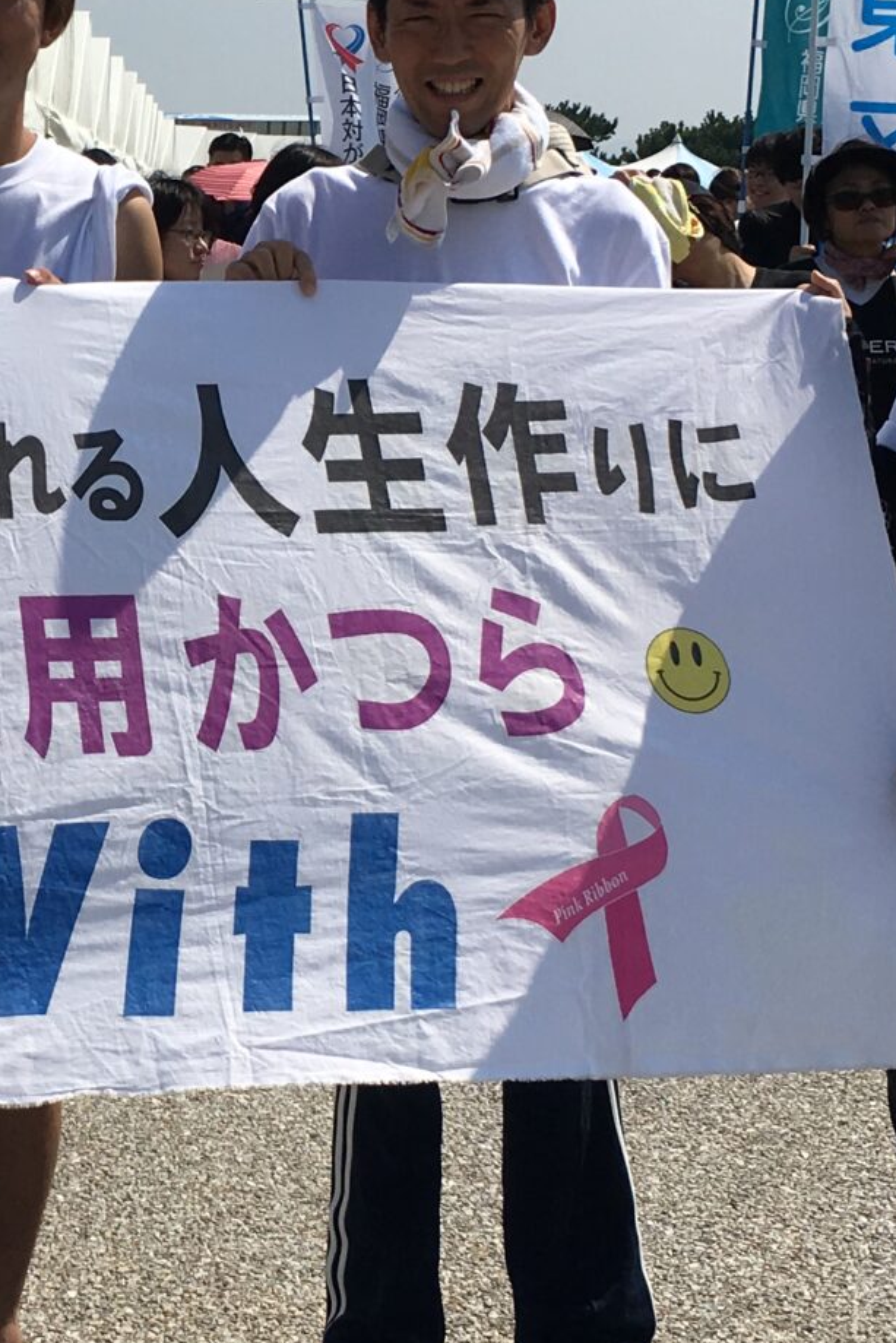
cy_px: 522
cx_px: -72
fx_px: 3135
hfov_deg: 15.8
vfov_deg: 24.1
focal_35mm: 84
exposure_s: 1/2959
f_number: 2.2
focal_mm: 4.15
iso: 25
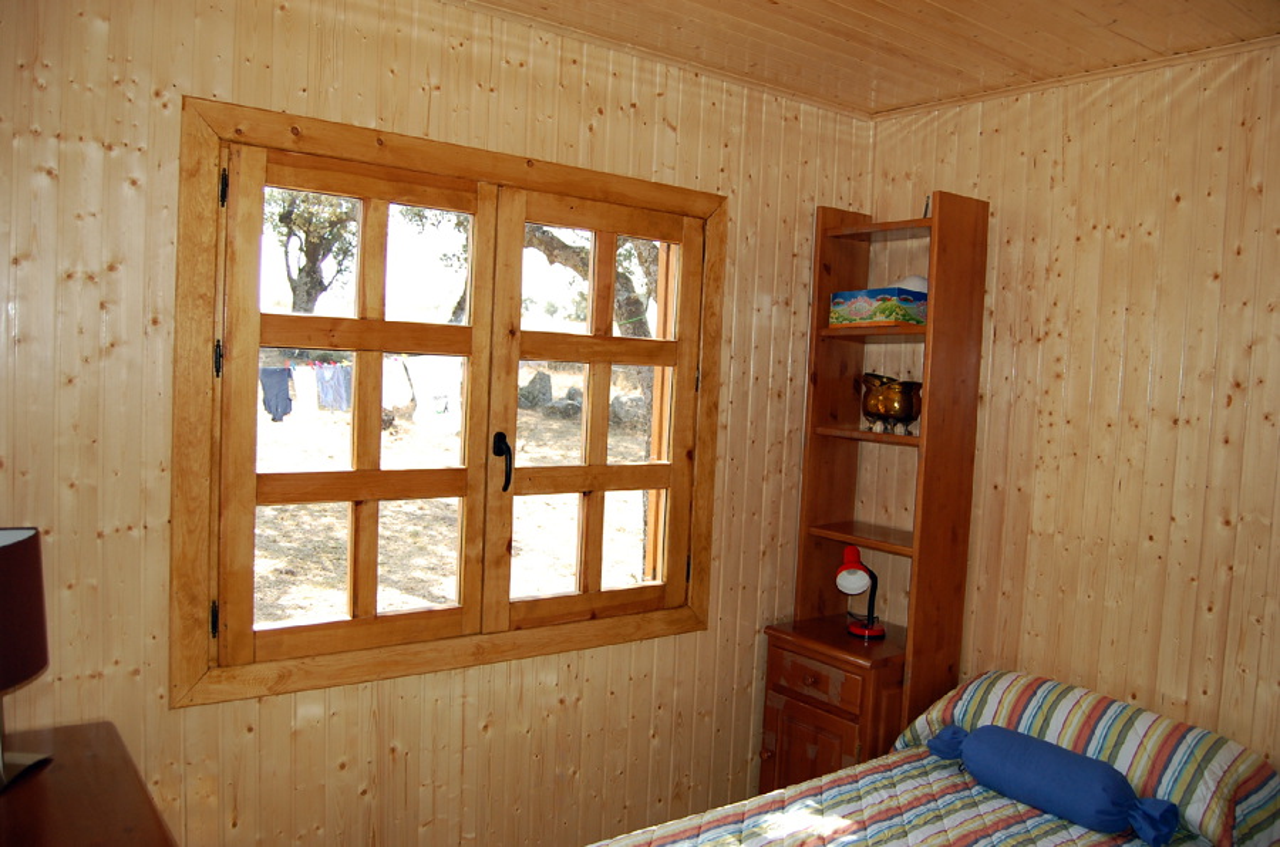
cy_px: 424
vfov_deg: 47.7
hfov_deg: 67.5
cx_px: 640
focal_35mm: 27
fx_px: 958
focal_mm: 18
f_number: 3.5
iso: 400
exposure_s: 1/400
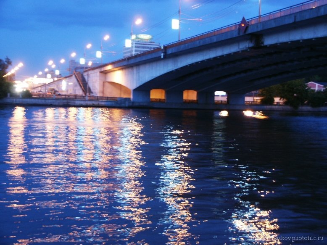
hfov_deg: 34.4
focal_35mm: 56
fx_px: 529
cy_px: 122
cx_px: 164
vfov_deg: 26.1
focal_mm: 11.64
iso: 200
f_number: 3.6
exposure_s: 1/1.5
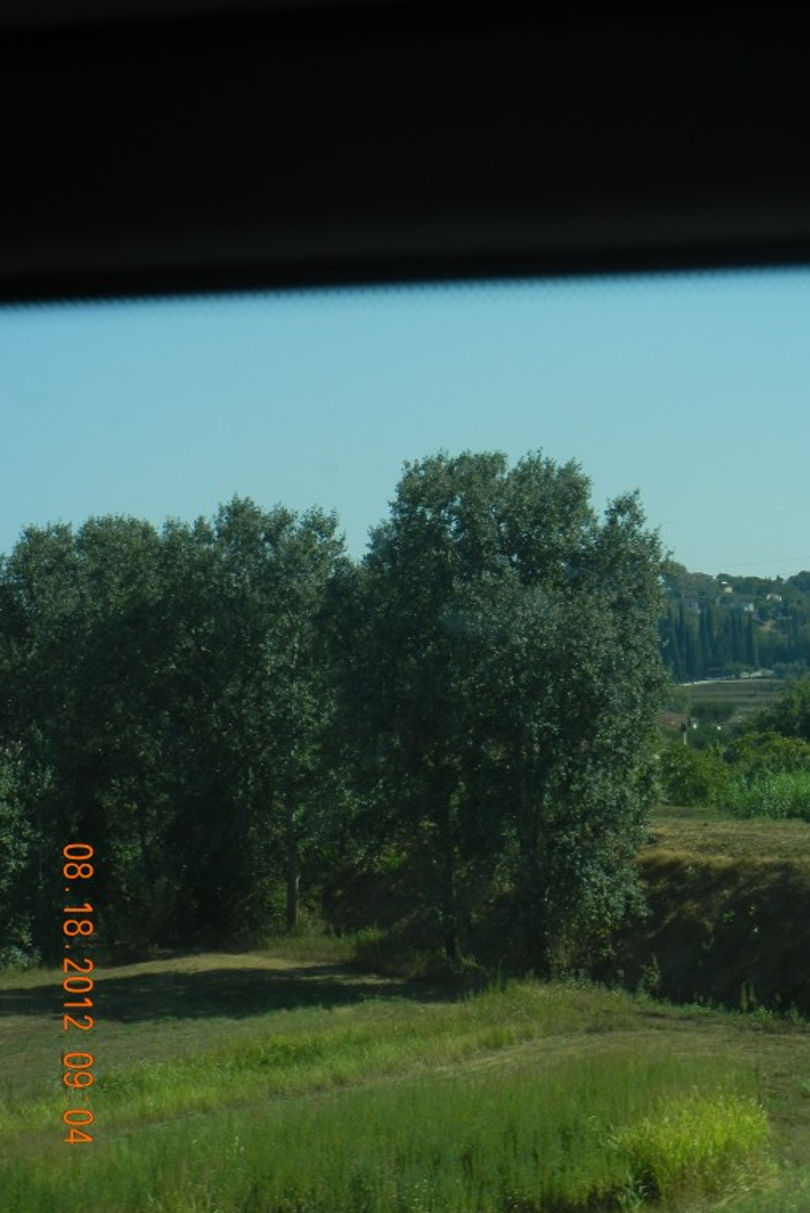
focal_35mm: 107
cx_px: 442
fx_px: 3608
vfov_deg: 19.1
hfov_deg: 12.8
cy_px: 607
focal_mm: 18.3
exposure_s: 1/931
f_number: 4.5
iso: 160
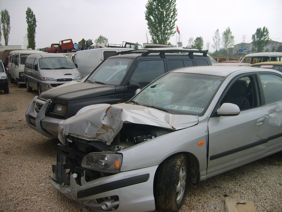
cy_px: 106
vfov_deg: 40.7
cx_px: 141
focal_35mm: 35
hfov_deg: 52.6
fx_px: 285
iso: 50
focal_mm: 5.8
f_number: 7.1
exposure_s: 1/180
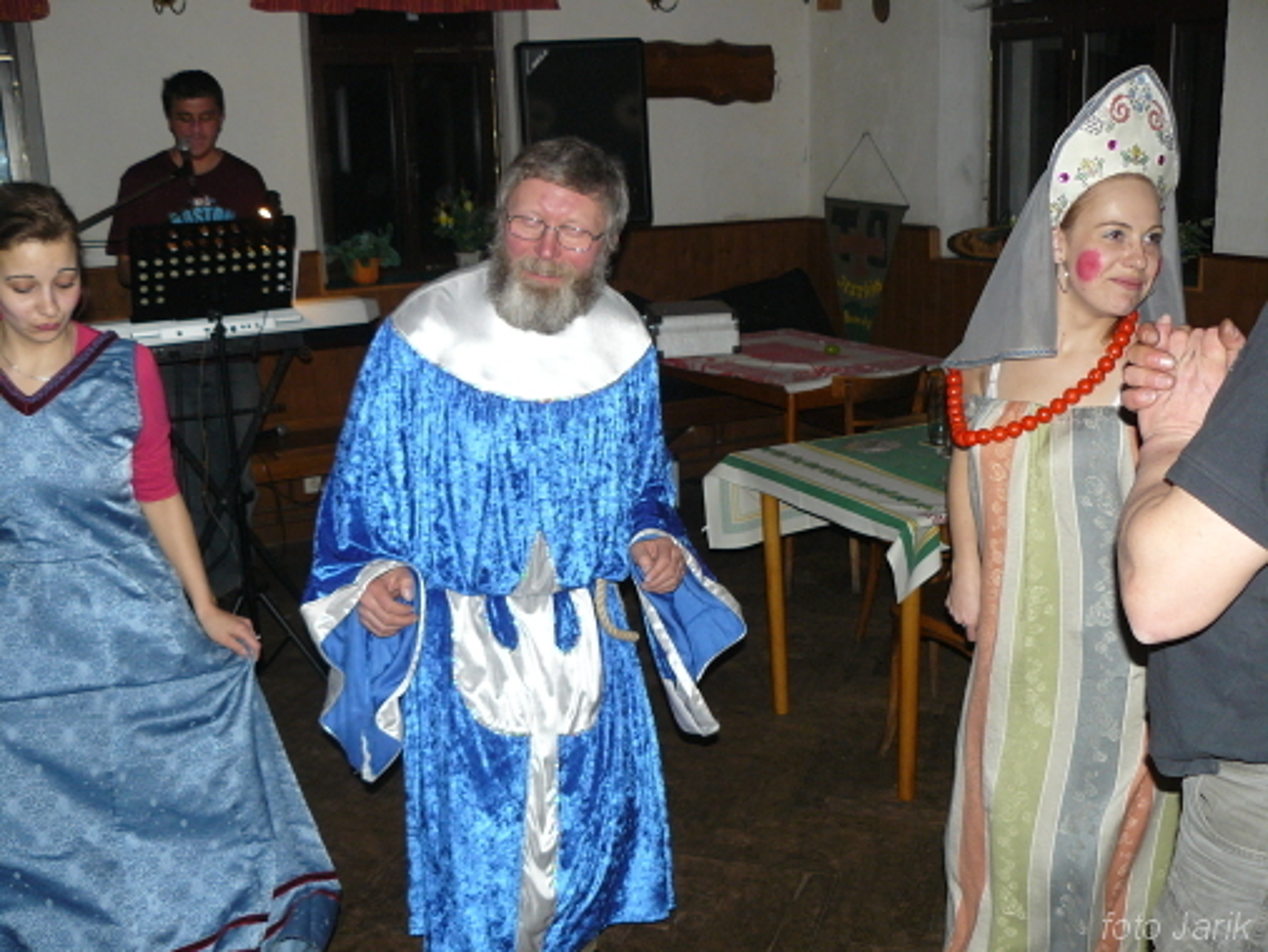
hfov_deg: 51.3
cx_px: 634
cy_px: 476
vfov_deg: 39.7
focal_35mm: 36
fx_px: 1319
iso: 160
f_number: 2.8
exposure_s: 1/30
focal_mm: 6
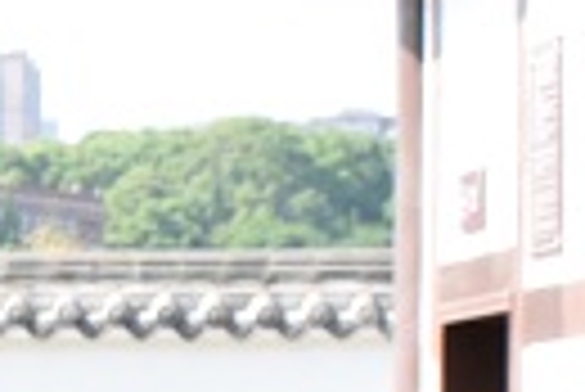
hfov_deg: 6.9
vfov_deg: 4.8
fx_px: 4637
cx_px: -706
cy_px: 651
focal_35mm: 285
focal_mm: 31
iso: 1000
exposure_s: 1/500
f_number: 11
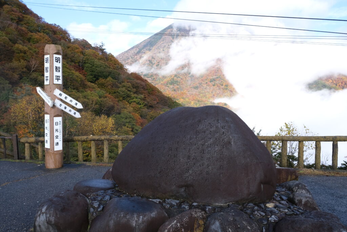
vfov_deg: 47.9
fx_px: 260
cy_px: 116
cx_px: 174
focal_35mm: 27
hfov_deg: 67.4
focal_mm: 18
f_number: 7.1
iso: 250
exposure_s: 1/180
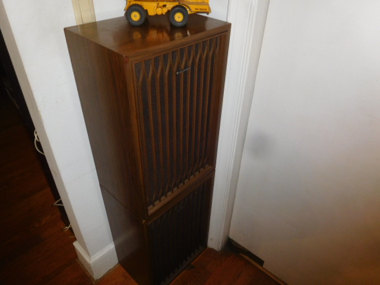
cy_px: 142
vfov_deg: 54.9
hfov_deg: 69.4
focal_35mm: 25
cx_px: 190
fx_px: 274
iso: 200
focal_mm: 4.5
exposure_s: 1/30
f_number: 3.4
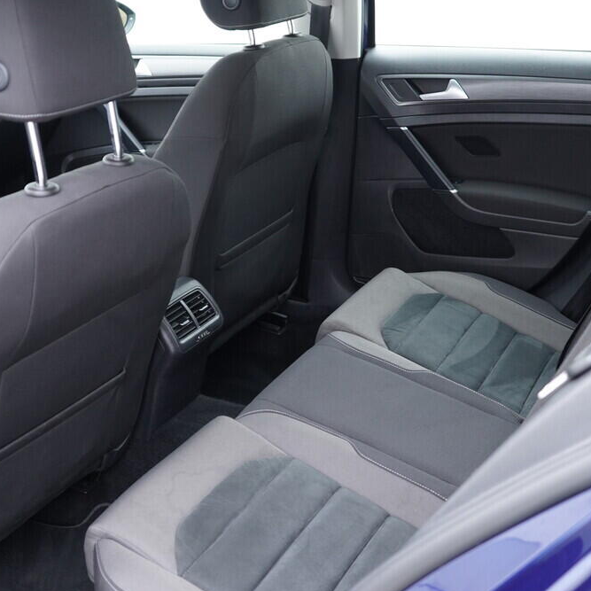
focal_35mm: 47
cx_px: 299
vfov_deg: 36.1
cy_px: 302
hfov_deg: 36.1
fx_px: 908
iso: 500
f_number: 2.8
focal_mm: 24
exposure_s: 1/40
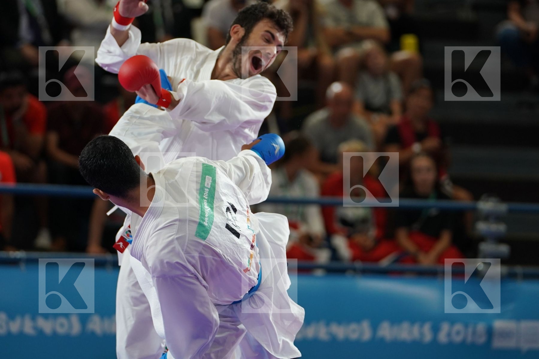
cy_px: 180
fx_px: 3773
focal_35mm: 252
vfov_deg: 5.5
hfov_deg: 8.2
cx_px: 270
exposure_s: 1/1000
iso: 1250
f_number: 2.8
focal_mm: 168
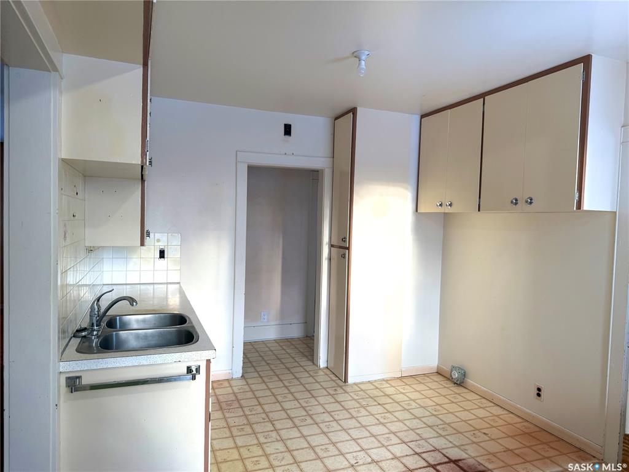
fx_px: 436
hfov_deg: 71.6
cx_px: 314
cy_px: 236
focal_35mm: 24
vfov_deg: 56.8
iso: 100
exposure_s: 1/120
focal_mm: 6.76
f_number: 1.78
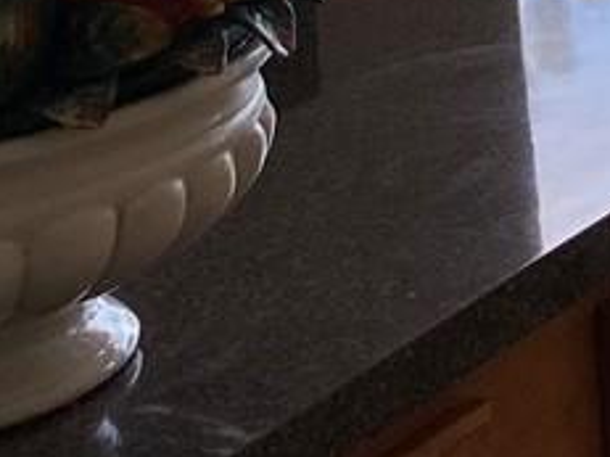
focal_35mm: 180
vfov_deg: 7.8
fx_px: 3170
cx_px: 1682
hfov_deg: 9.3
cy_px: -526
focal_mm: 4.25
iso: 32
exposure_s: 1/467
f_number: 1.8
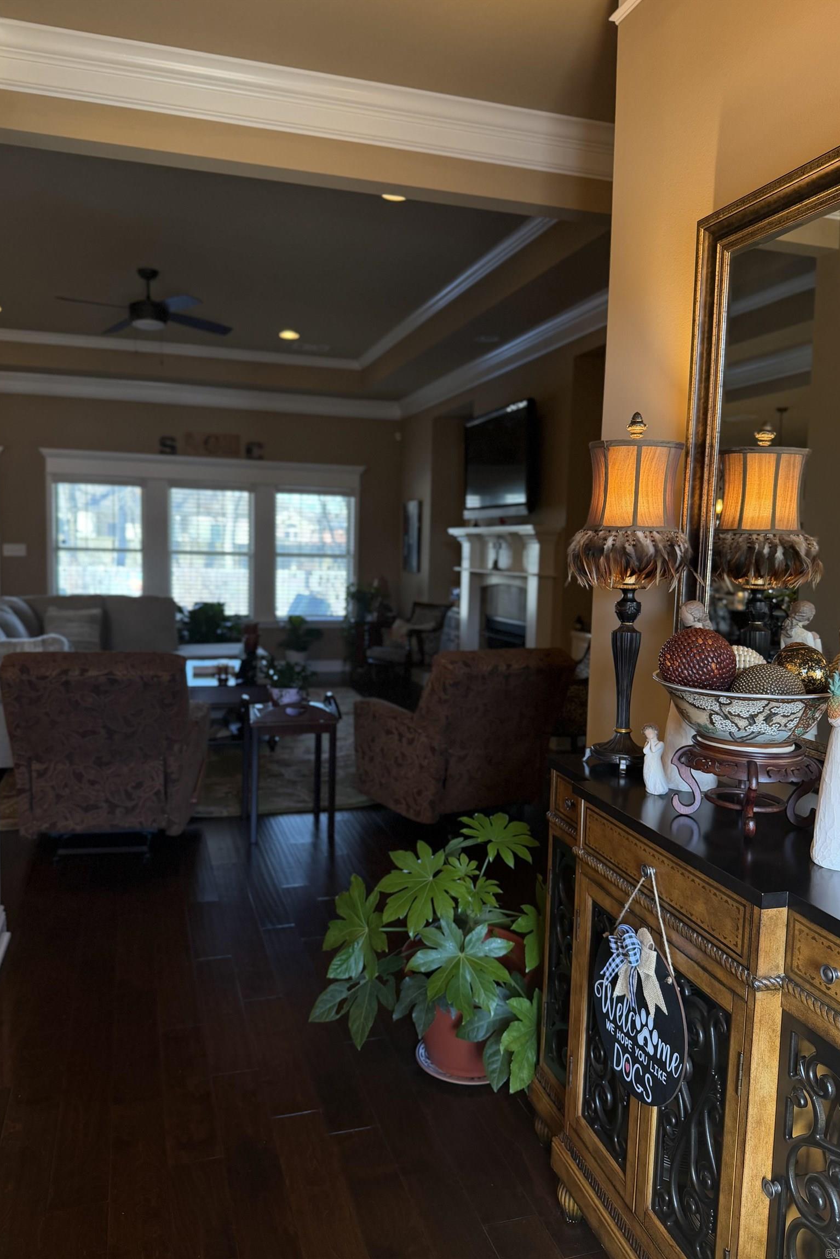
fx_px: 875
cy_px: 629
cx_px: 407
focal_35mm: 25
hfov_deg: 51.3
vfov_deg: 71.5
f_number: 1.78
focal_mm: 6.76
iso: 125
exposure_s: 1/120
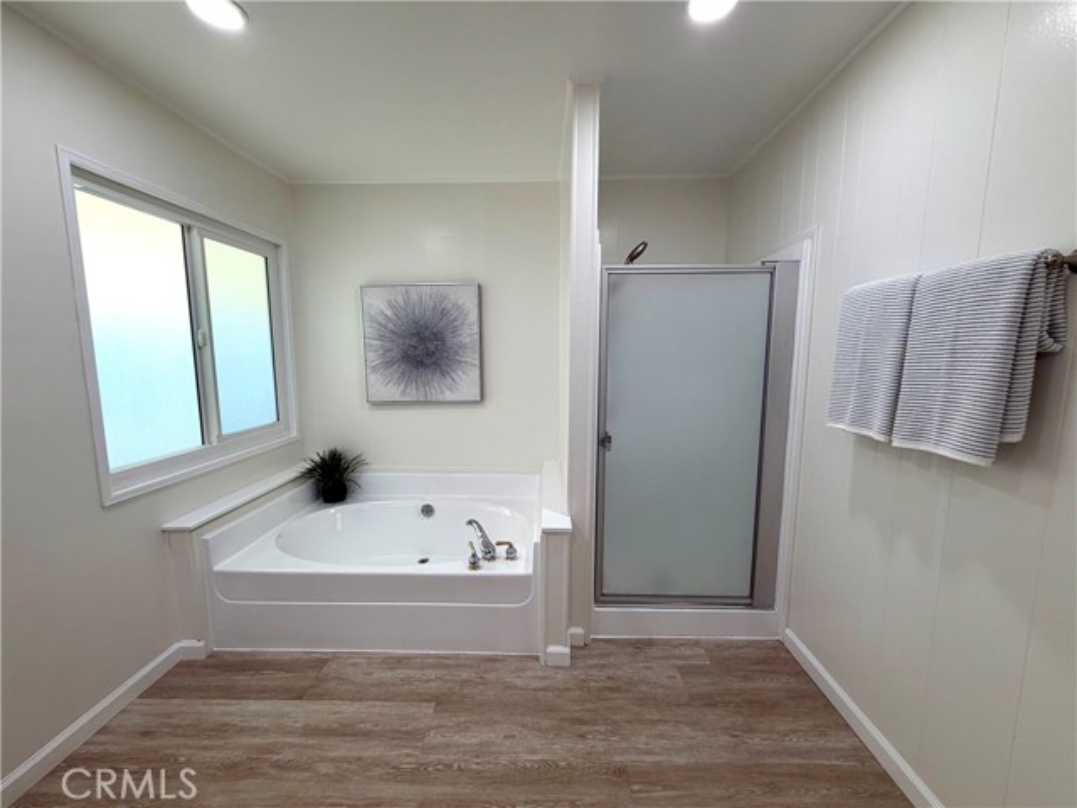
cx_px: 538
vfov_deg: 85.7
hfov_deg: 102.1
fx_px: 436
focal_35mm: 14
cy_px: 404
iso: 80
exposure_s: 1/120
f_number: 2.2
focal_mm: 2.22
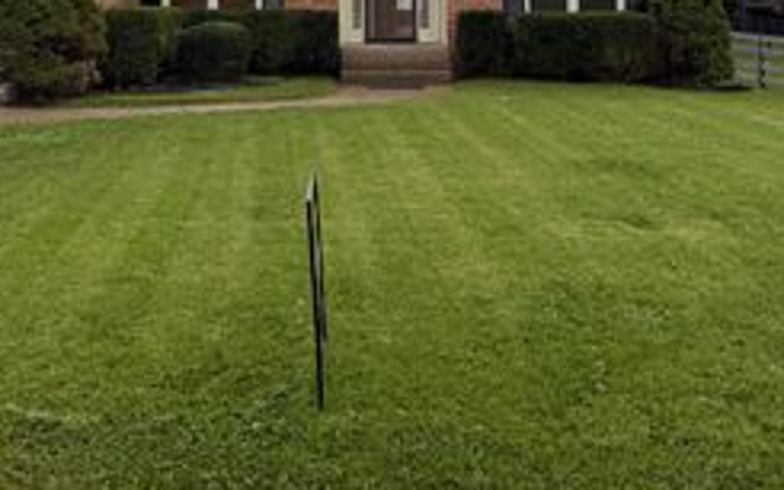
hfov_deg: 38.7
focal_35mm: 52
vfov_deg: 23.0
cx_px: 317
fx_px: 1111
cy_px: -82
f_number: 1.78
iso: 64
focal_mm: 6.76
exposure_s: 1/211
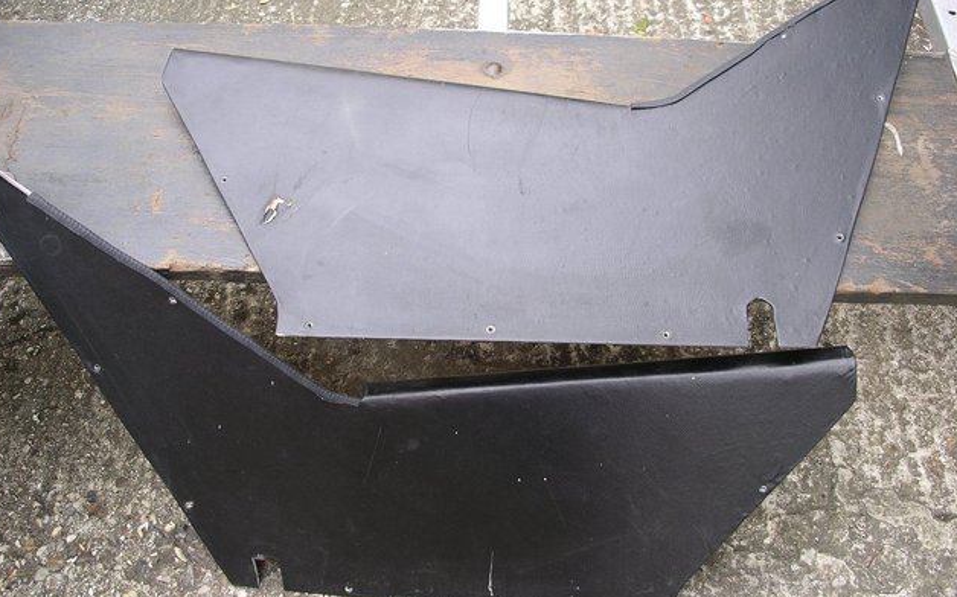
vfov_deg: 32.0
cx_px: 471
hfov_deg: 49.3
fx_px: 1043
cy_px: 291
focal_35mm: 40
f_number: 2.8
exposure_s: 1/100
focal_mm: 7.8
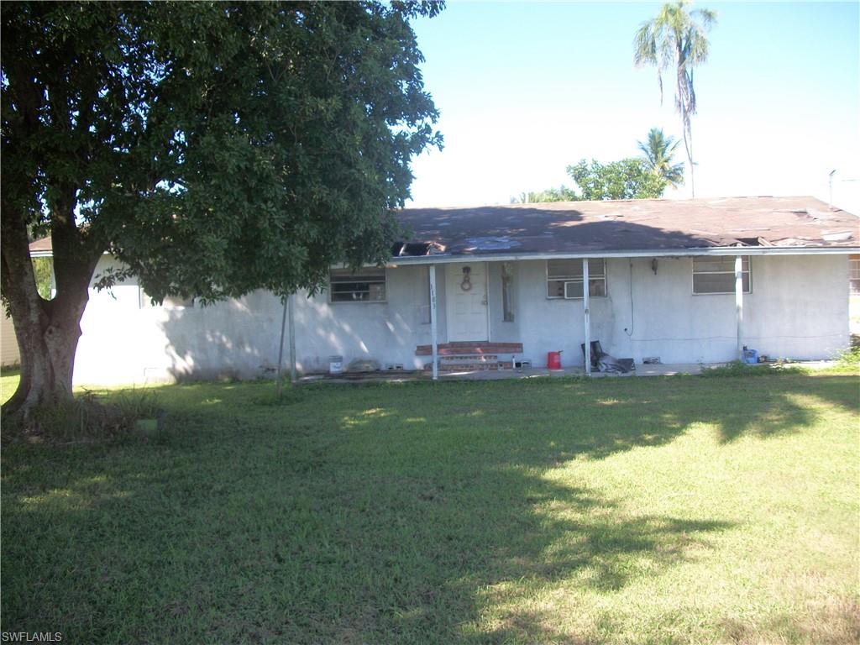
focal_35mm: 32
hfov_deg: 56.8
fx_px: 795
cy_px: 322
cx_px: 430
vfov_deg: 44.2
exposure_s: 1/320
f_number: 2.9
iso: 80
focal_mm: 5.7
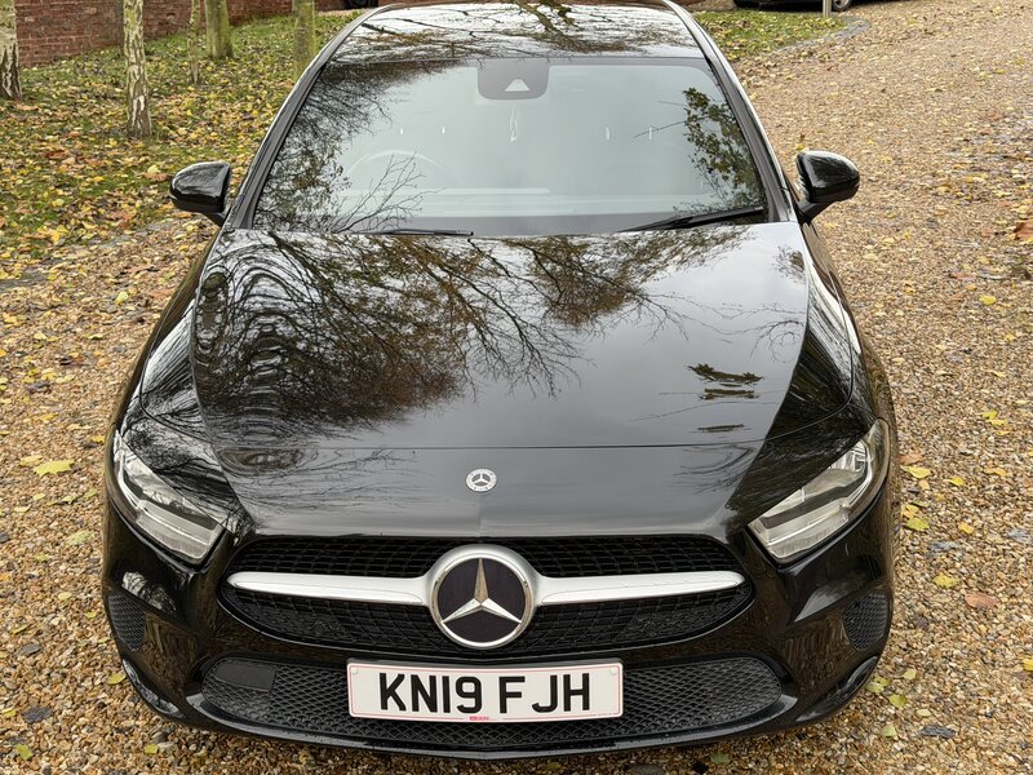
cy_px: 388
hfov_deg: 39.7
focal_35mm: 48
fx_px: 1432
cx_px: 516
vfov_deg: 30.3
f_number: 1.78
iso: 64
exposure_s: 1/272
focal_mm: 6.76
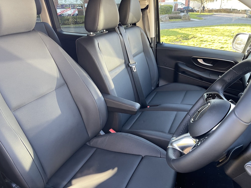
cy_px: 94
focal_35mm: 25
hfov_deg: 69.4
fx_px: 181
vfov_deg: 54.9
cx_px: 126
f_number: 1.6
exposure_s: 1/92
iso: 125
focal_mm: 5.1
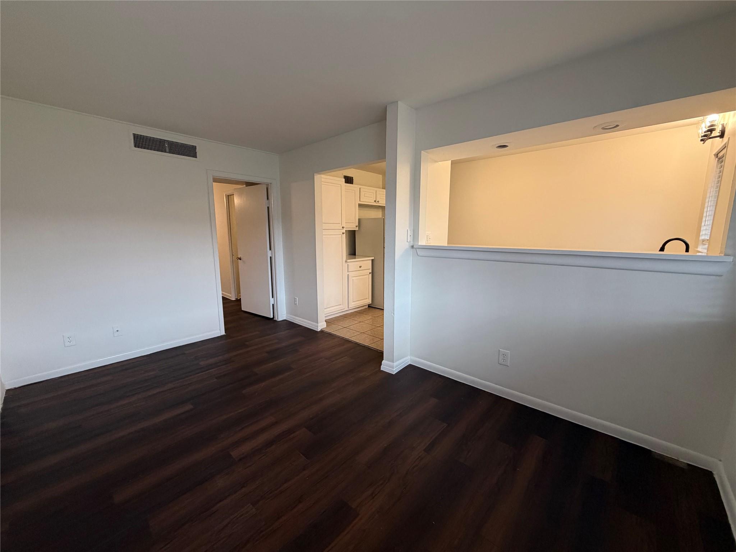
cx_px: 368
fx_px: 298
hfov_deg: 102.1
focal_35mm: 14
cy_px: 276
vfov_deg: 85.7
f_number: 2.2
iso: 250
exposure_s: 1/120
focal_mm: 2.22
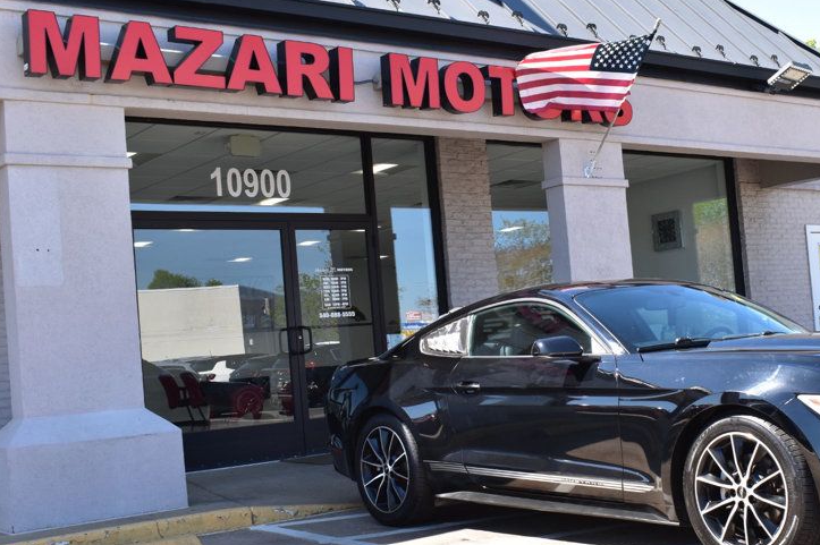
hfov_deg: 38.5
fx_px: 1161
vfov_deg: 26.4
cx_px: 541
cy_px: 303
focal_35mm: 51
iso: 400
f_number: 10
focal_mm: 24
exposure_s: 1/250
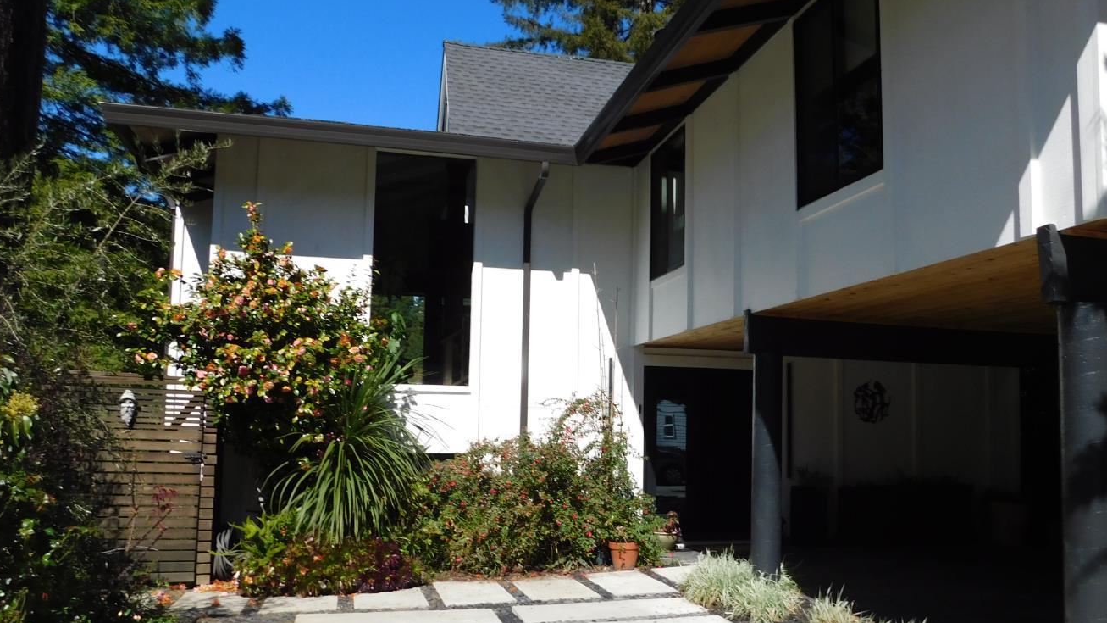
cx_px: 611
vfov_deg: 38.9
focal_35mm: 30
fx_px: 881
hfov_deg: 64.2
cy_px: 351
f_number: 6
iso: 125
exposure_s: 1/400
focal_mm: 4.1
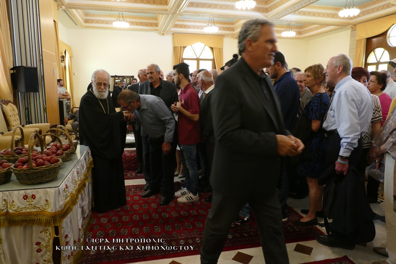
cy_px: 132
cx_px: 198
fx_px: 275
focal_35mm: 25
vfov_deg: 51.3
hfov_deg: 71.5
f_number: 2.8
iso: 800
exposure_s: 1/60
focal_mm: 9.12
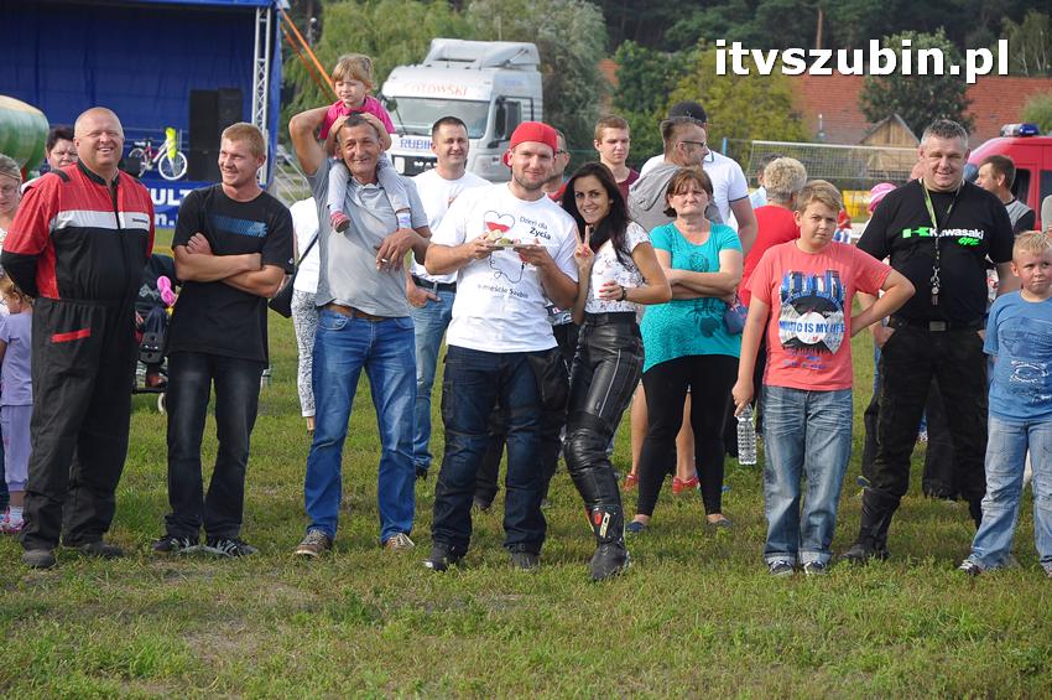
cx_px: 526
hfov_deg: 19.5
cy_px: 350
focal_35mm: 105
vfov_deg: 13.0
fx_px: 3065
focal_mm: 70
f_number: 6.3
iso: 400
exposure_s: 1/640
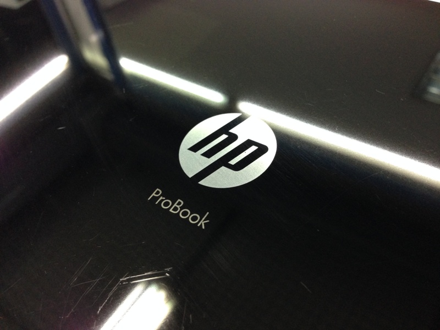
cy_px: 165
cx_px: 220
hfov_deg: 55.4
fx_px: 419
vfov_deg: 42.9
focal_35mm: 33
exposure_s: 1/20
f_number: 2.4
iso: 200
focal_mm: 4.12
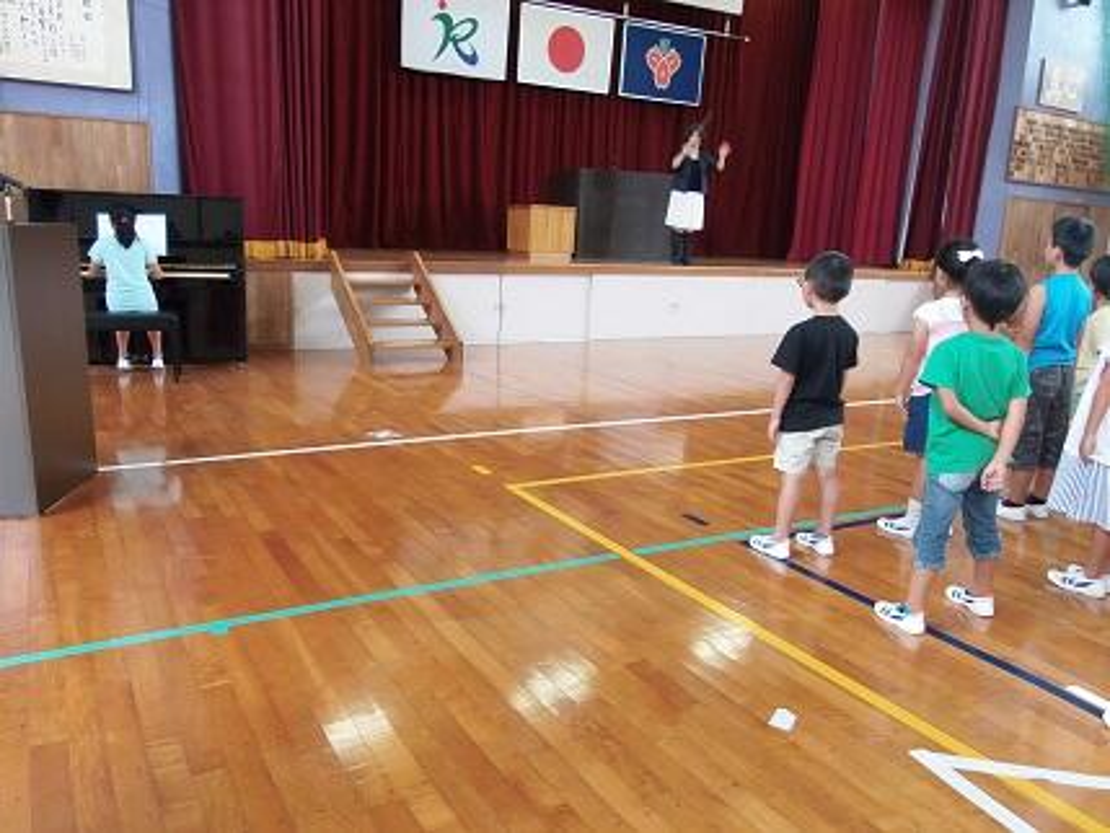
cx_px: 555
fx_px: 834
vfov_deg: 53.1
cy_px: 416
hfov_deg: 67.3
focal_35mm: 26
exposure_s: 1/30
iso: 160
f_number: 3.2
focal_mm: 4.66
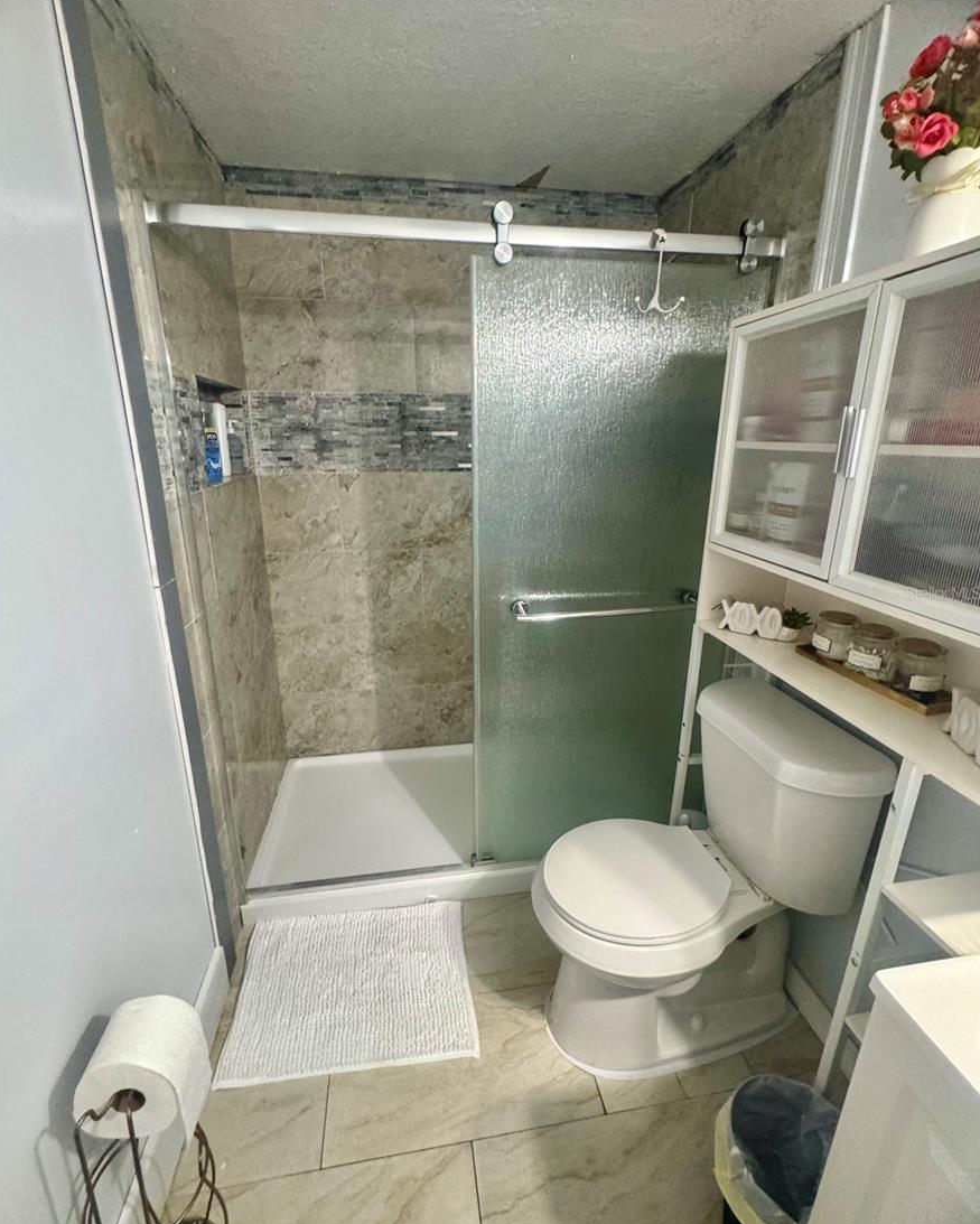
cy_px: 592
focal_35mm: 15
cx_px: 480
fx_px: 544
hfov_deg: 84.1
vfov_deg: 96.7
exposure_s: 1/60
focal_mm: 2.22
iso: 500
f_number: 2.2
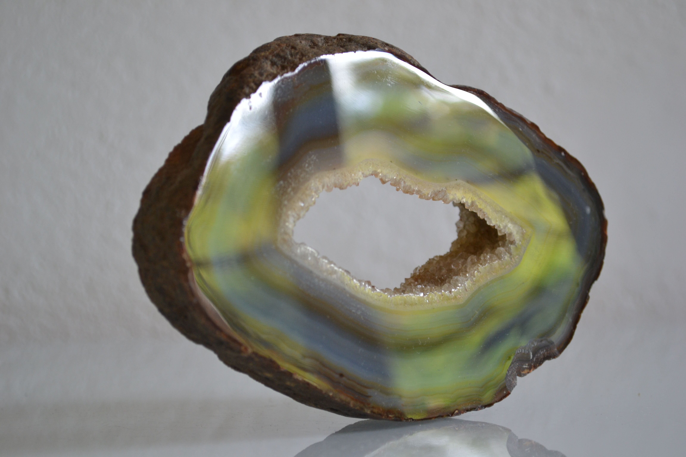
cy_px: 228
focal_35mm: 69
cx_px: 343
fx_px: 1315
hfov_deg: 29.2
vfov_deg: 19.7
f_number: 5.3
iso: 400
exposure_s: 1/60
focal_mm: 46
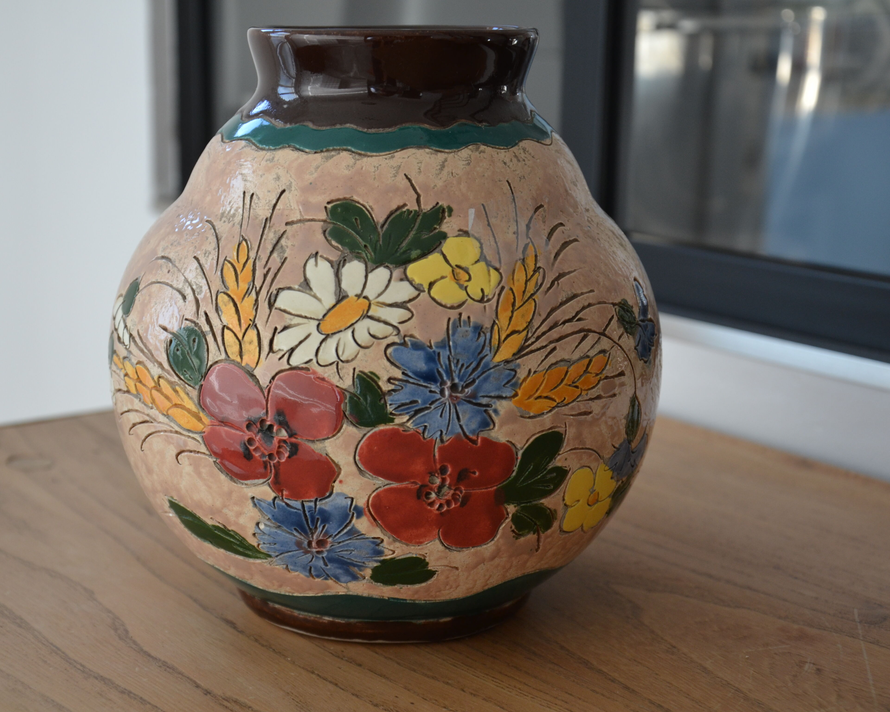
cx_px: 415
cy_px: 356
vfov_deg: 21.6
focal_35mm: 71
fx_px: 1870
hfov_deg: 26.8
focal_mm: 42
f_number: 5.6
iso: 400
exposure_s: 1/125
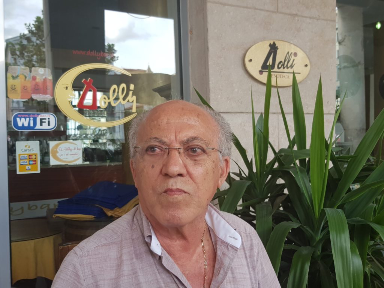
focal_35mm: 26
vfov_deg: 53.1
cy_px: 144
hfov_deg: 67.3
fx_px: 288
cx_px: 192
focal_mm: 4.2
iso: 50
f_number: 1.7
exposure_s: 1/100
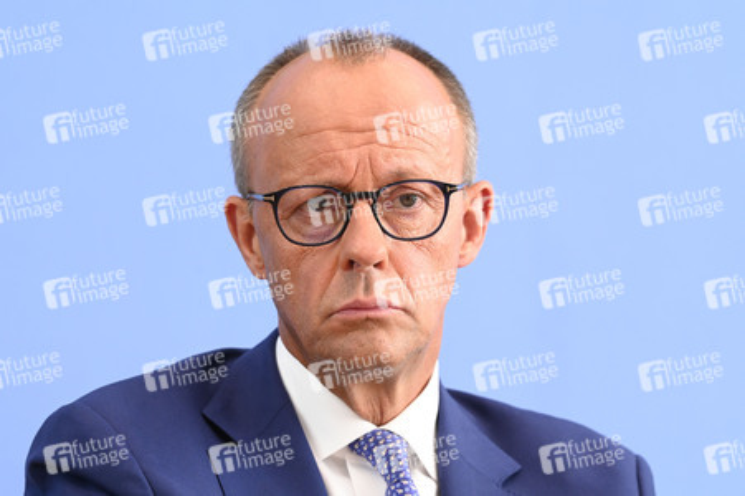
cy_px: 248
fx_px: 3929
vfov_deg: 7.2
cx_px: 372
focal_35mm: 190
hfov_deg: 10.8
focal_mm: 190
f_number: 6.3
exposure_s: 1/500
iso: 3200
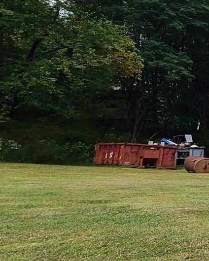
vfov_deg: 38.0
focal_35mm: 49
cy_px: 118
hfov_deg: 17.5
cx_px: 449
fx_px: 379
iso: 50
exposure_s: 1/989
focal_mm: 2.2
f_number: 2.2
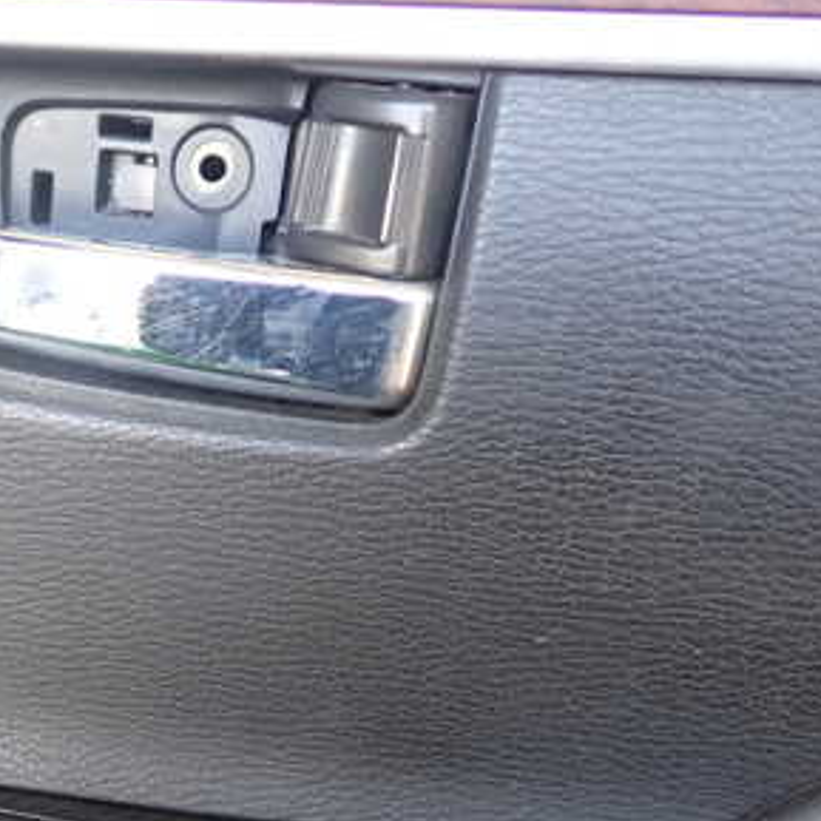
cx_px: 6
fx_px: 1476
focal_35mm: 55
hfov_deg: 29.1
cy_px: 602
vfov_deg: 30.6
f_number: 2.3
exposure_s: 1/30
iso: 250
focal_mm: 5.4
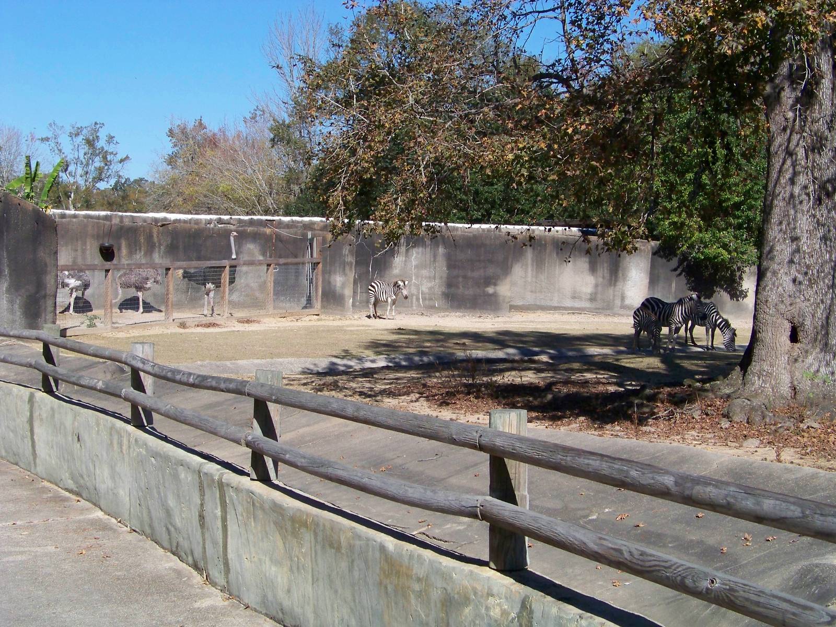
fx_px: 1497
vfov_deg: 23.7
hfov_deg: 31.2
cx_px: 418
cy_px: 314
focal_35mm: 62
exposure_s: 1/1250
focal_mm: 10.5
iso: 200
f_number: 4.5
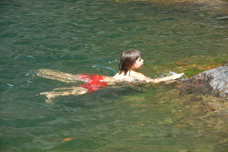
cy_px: 76
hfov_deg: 14.9
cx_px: 114
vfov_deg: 9.9
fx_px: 873
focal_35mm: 138
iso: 200
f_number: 5.6
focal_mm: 92
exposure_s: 1/320
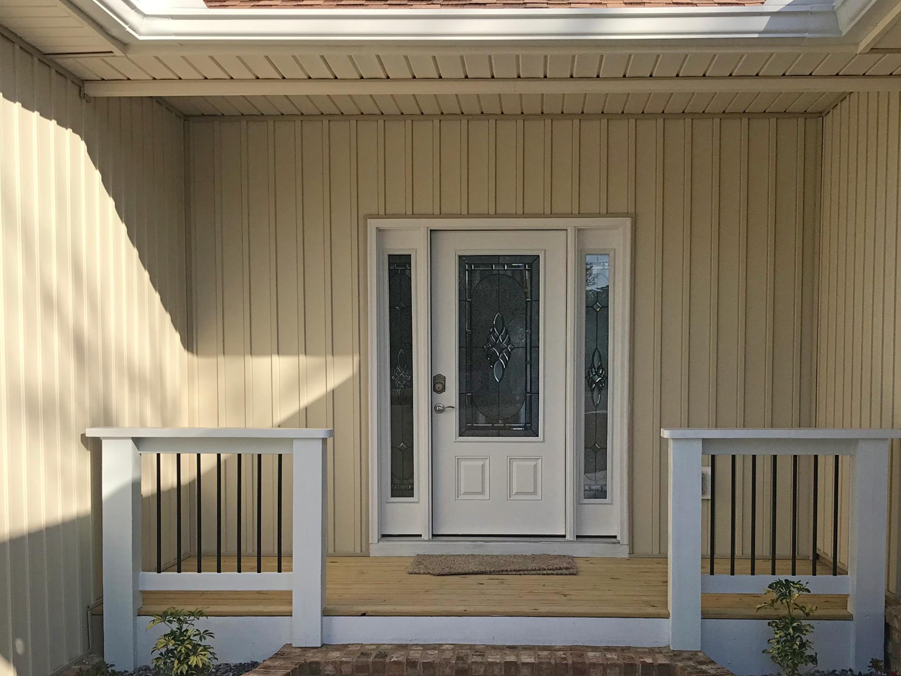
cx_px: 504
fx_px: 1093
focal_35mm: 42
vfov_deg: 34.1
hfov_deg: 44.7
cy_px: 442
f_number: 1.8
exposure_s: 1/2227
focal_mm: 3.99
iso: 20
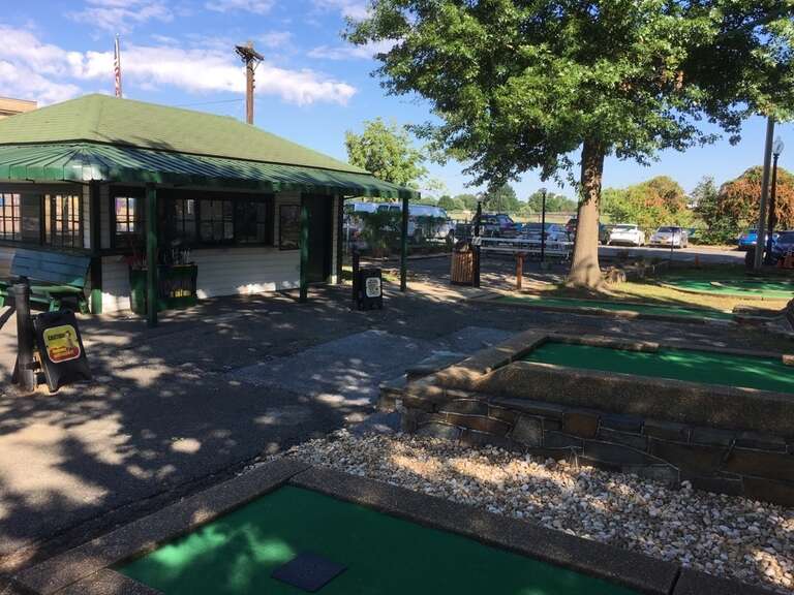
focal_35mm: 29
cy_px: 298
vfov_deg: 48.2
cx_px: 397
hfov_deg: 61.7
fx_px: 665
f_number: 2.2
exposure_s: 1/761
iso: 25
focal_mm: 4.15
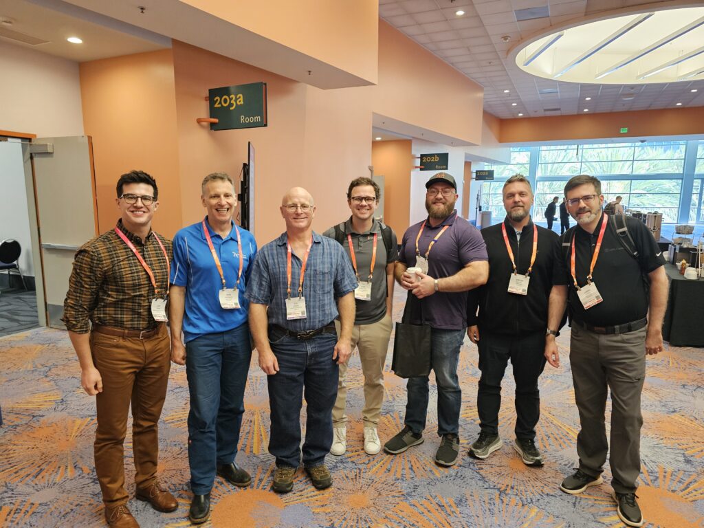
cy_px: 264
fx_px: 468
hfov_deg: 73.9
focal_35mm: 23
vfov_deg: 58.9
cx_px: 352
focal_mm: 6.3
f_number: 1.7
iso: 640
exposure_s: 1/120
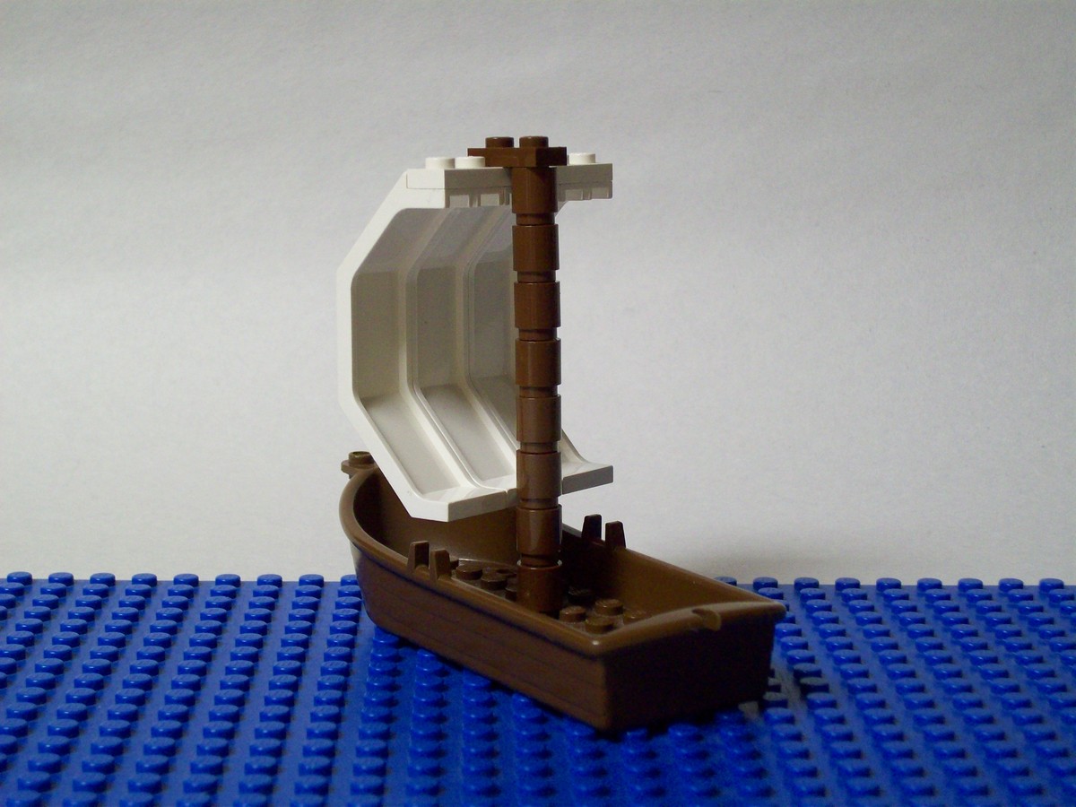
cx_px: 538
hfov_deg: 25.3
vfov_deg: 19.1
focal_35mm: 77
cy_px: 404
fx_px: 2393
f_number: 4.2
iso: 160
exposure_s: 1/13.4
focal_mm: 12.8
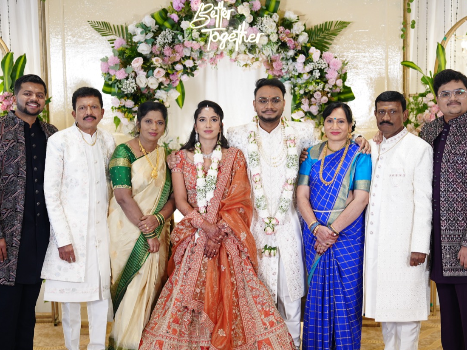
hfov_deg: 27.8
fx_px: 944
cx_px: 246
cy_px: 198
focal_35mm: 70
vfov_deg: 21.0
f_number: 1.2
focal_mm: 50
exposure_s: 1/200
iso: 160
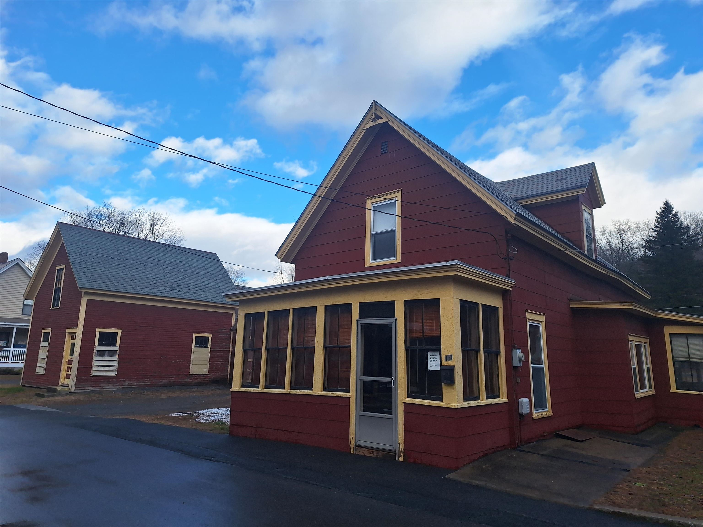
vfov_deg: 58.9
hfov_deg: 73.9
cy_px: 264
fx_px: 467
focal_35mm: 23
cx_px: 352
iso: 40
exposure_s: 1/1681
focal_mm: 5.54
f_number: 1.8
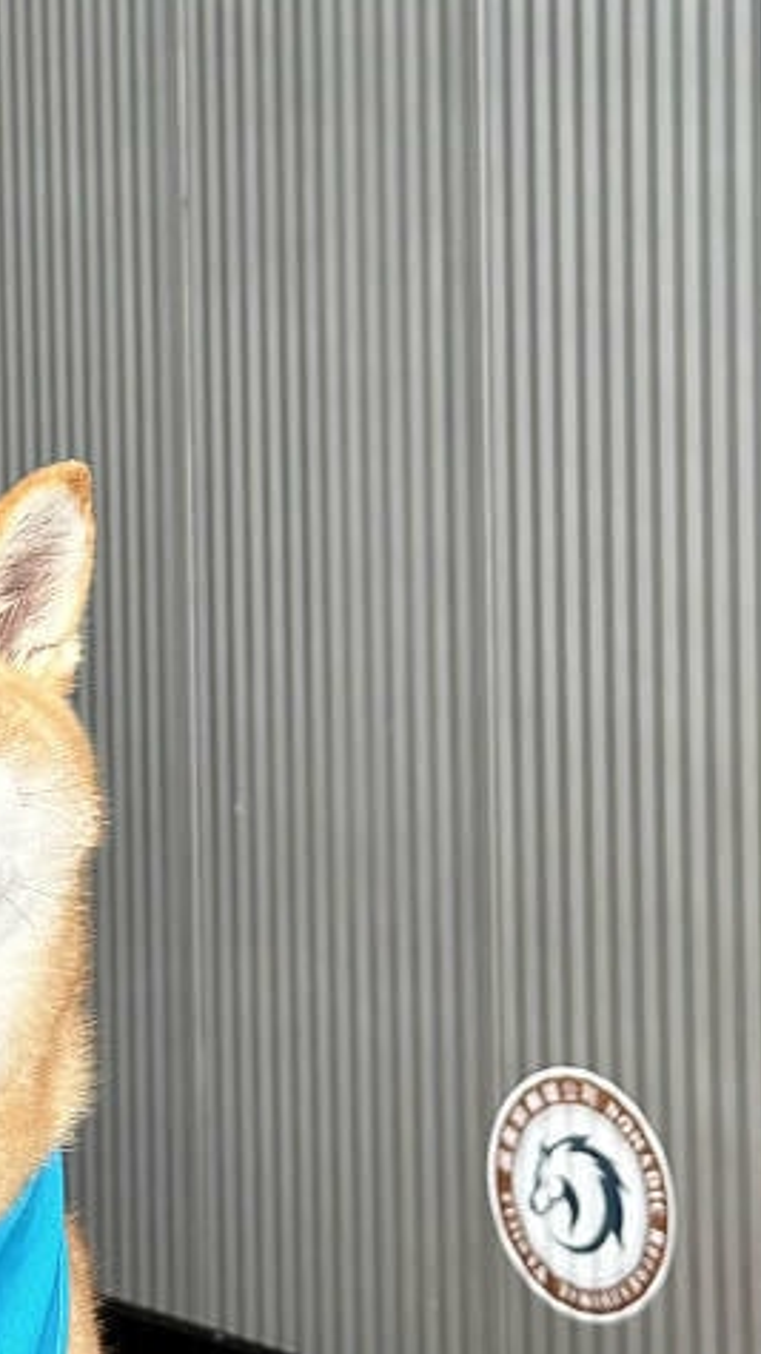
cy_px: 513
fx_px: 3159
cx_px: 279
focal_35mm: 88
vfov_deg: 24.1
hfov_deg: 13.7
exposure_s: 1/351
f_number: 1.78
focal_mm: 6.86
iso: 80
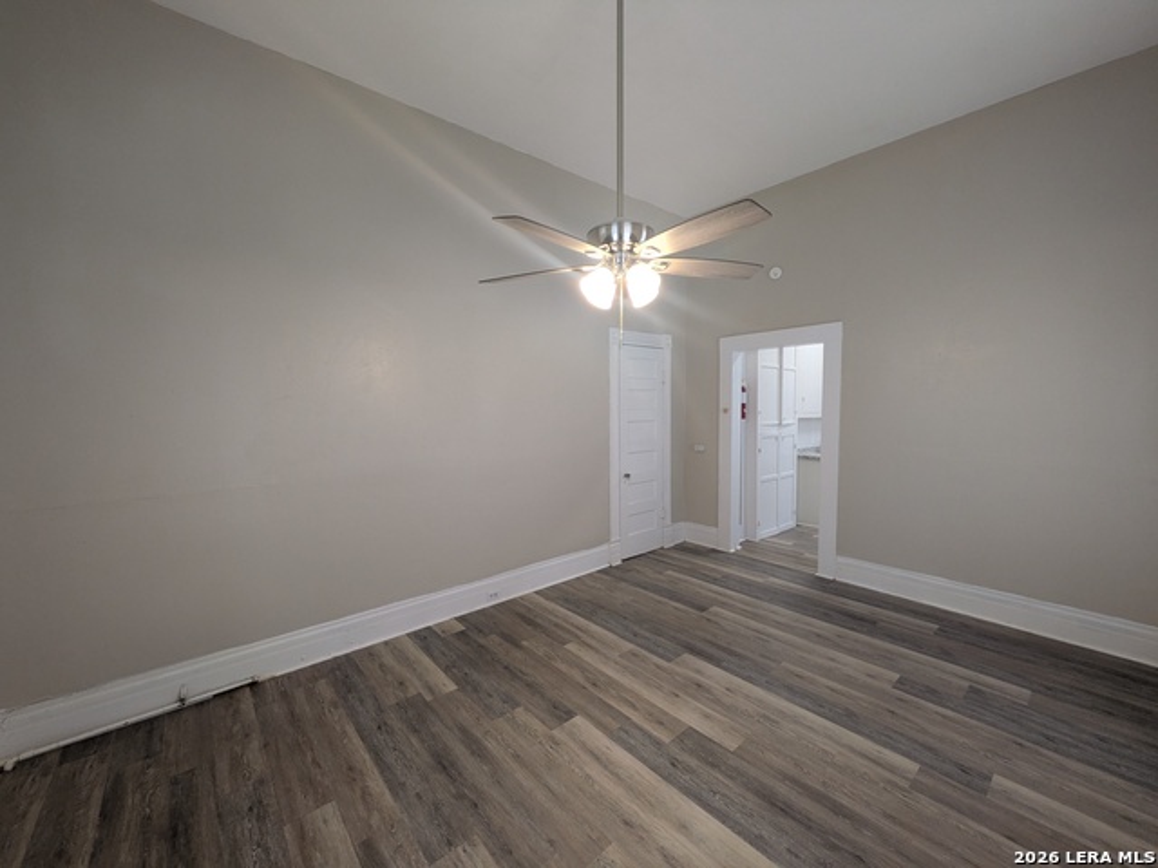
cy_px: 434
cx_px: 579
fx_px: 468
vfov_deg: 85.7
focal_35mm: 14
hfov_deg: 102.1
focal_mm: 1.83
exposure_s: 1/24
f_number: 2.2
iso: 93
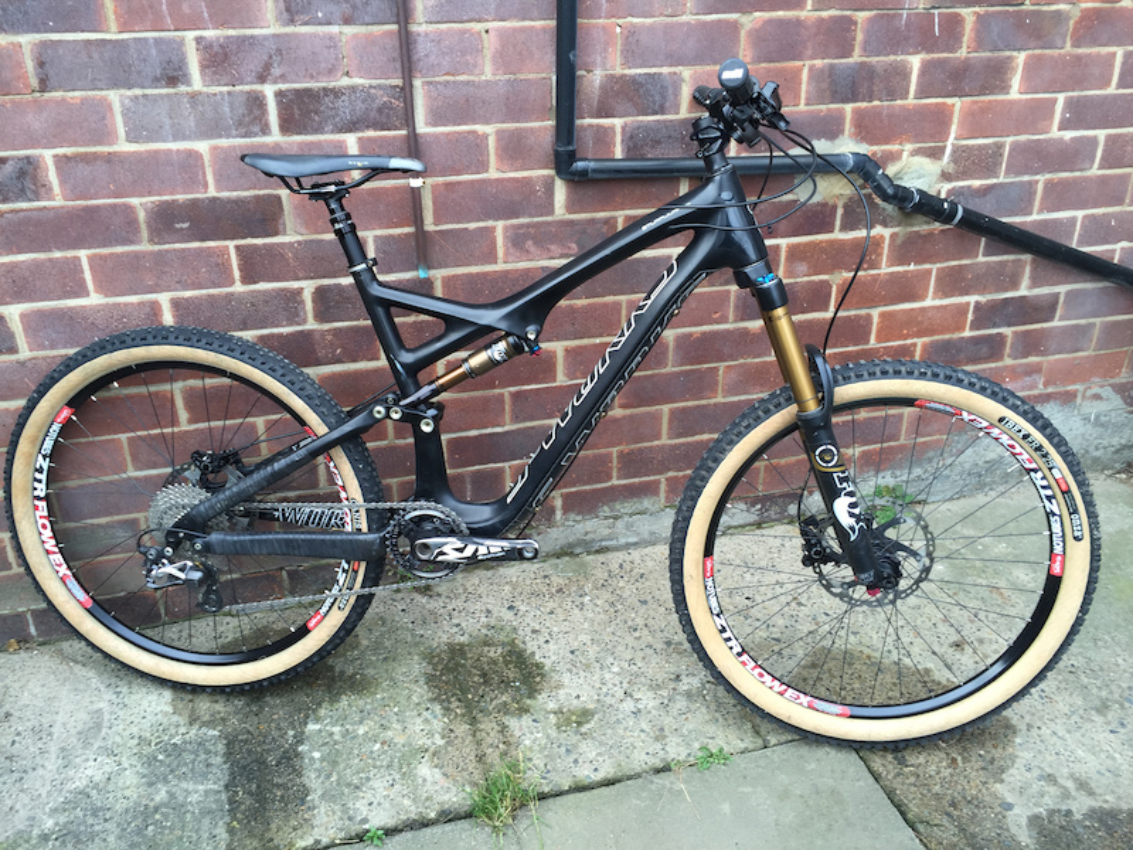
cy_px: 425
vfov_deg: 48.2
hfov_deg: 61.7
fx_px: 949
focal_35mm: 29
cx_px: 566
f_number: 2.2
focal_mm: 4.15
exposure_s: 1/100
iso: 32
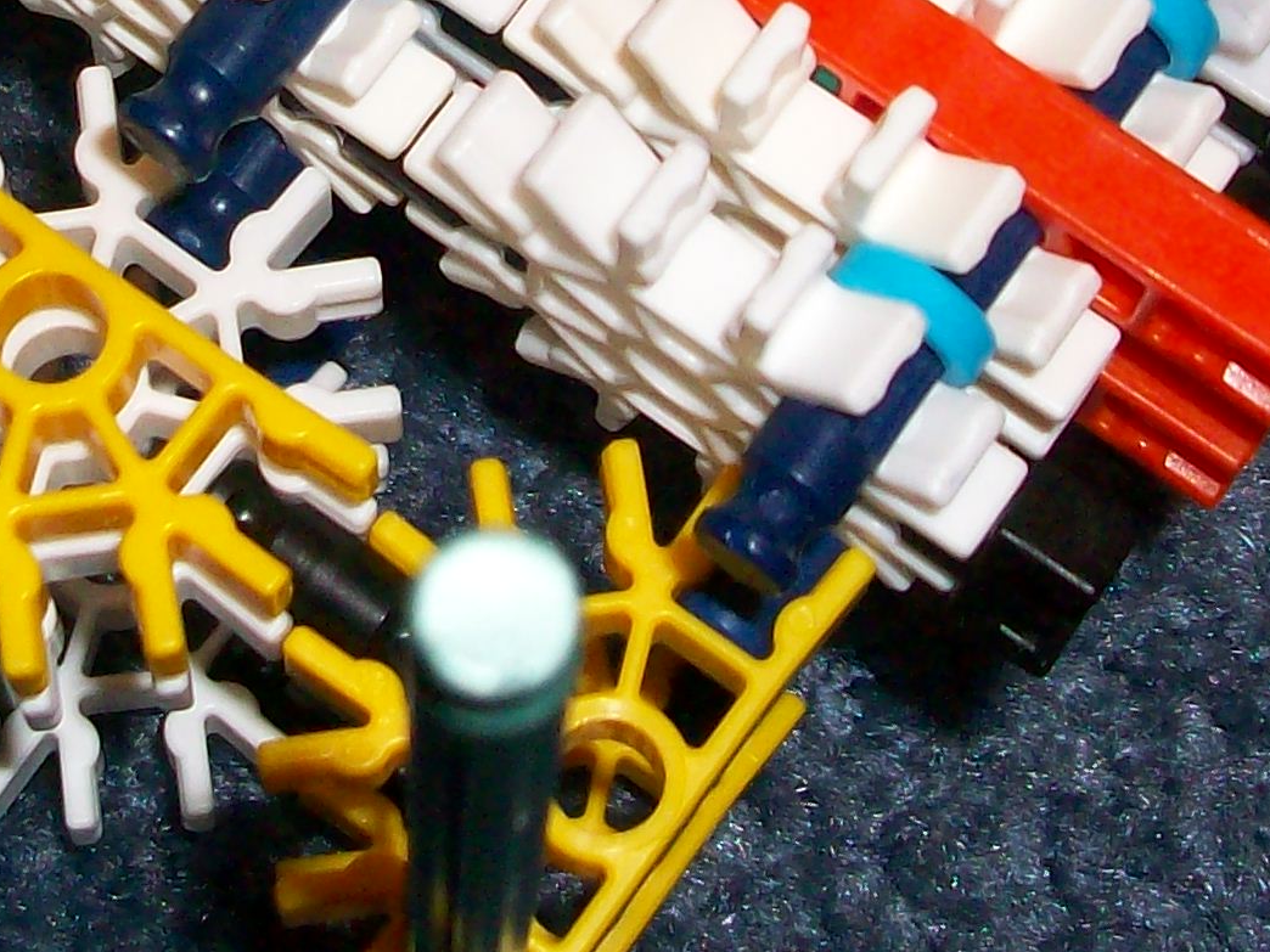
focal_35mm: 100
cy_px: -235
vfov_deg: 14.3
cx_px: 403
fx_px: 3669
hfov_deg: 19.6
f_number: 2.8
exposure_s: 1/60
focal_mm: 5.7
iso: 160
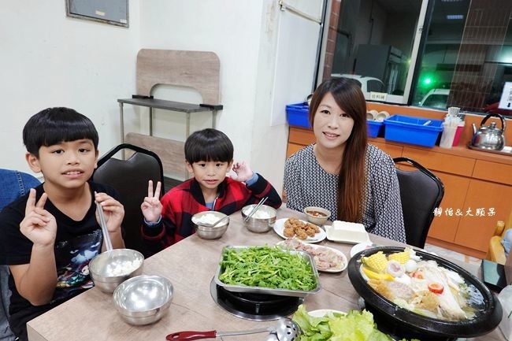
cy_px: 170
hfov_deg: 73.8
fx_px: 341
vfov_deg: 53.1
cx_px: 256
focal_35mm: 24
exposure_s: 1/30
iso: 400
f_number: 2.8
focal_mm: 9
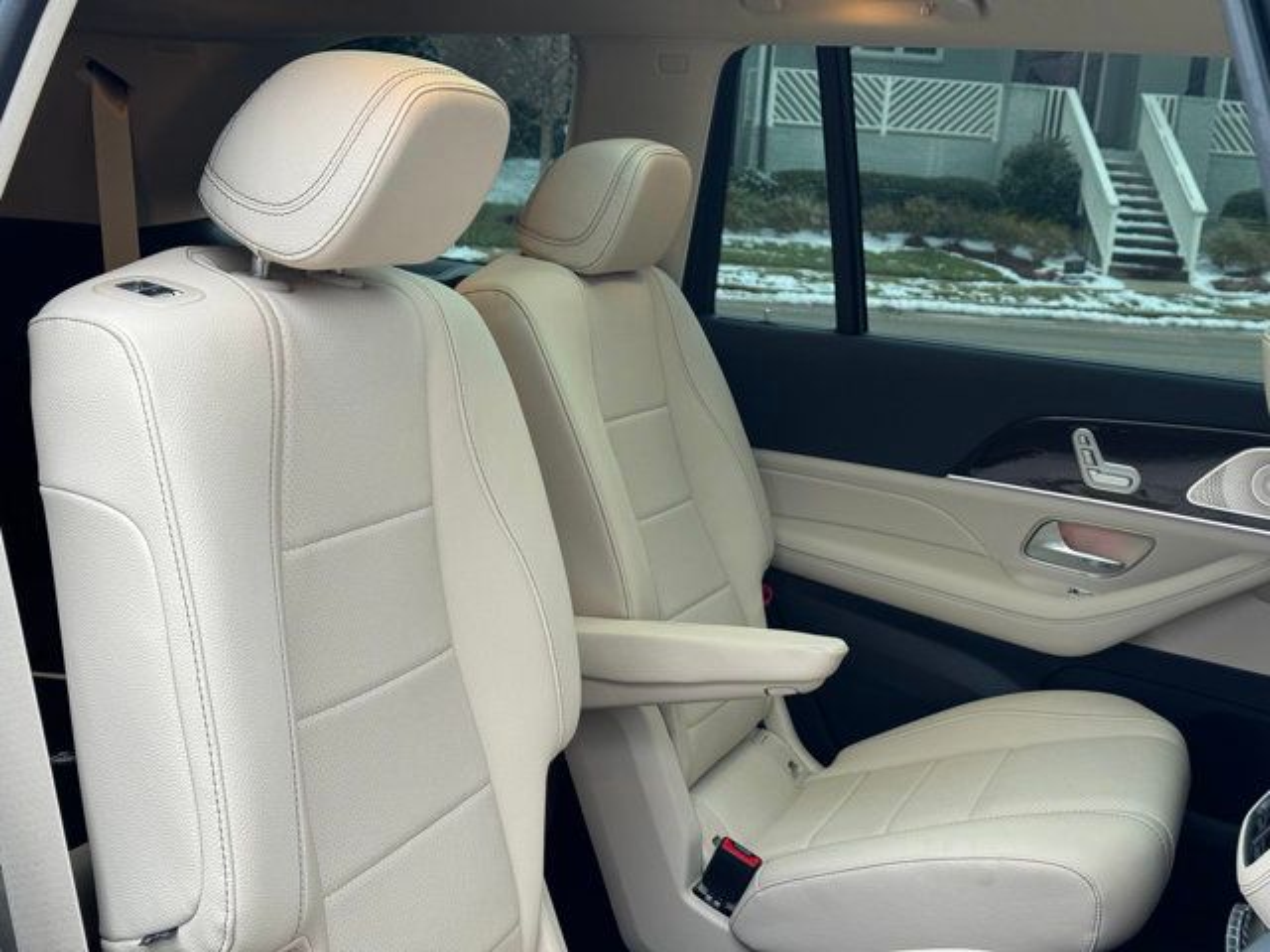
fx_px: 1761
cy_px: 476
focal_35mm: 48
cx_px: 635
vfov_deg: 30.3
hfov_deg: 39.7
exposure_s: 1/115
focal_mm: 6.76
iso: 100
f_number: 1.78
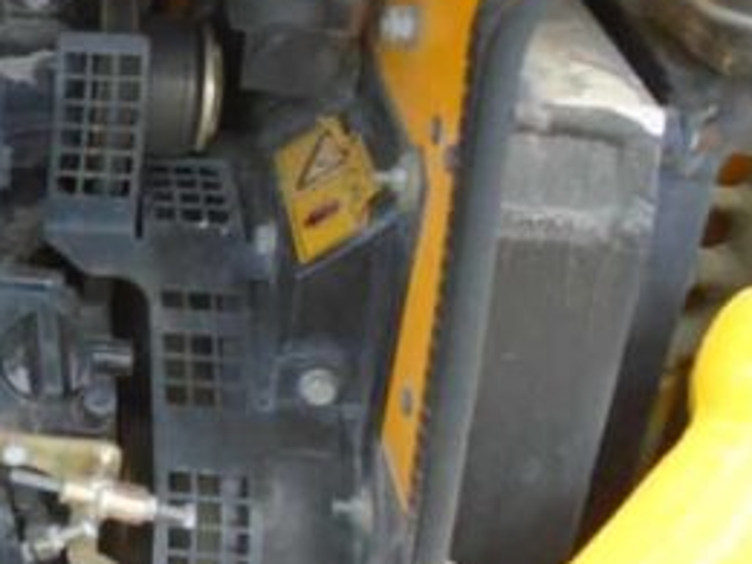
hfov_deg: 20.8
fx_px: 1738
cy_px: 40
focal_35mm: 80
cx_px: -379
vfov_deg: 18.1
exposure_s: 1/30
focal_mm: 4.6
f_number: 3.2
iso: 100
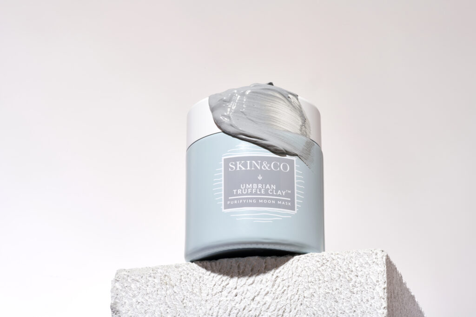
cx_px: 238
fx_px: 1388
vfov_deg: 13.0
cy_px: 158
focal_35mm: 105
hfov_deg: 19.5
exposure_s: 1/160
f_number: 22
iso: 64
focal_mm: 105
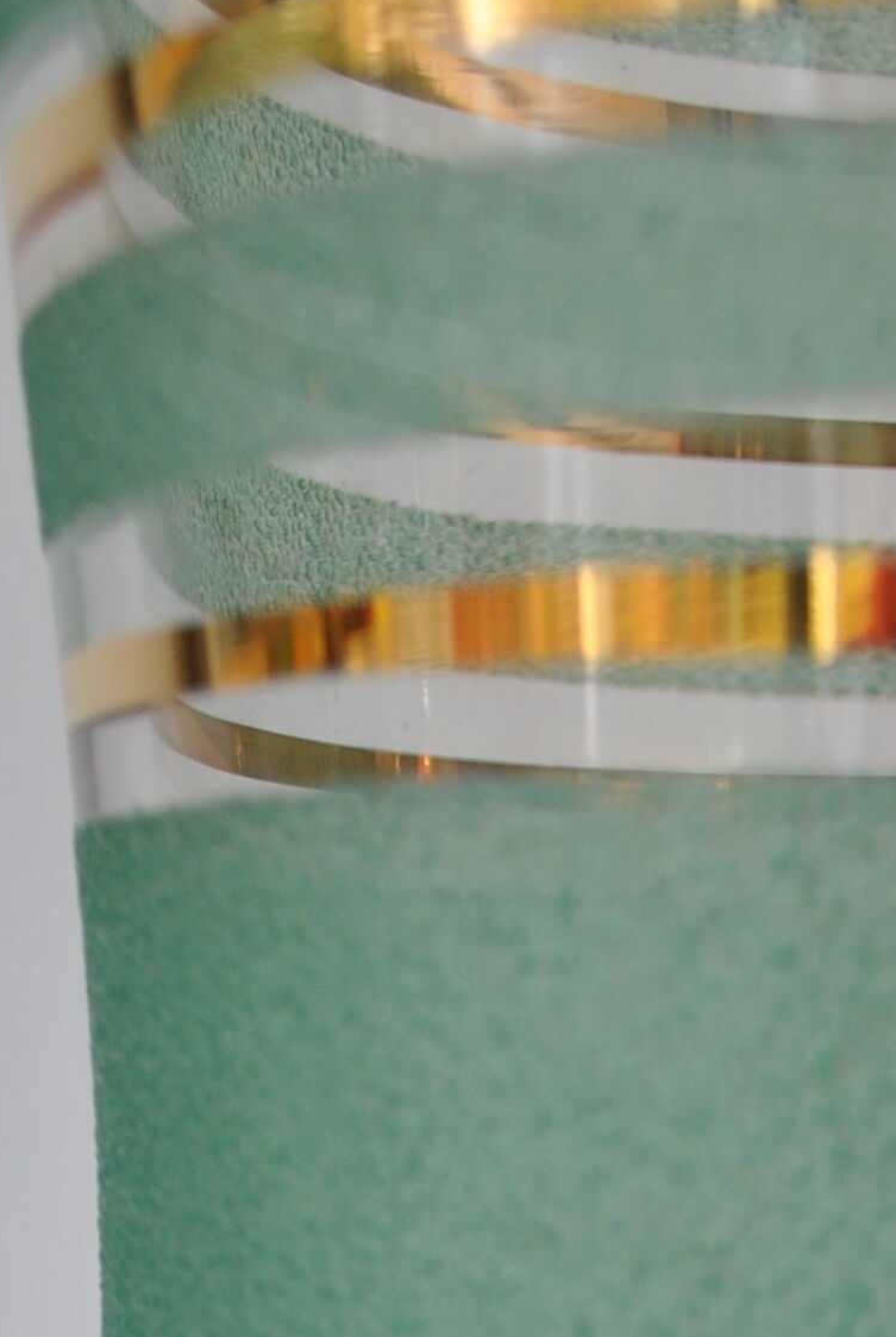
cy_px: 1935
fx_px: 3460
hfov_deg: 14.7
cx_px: 696
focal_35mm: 93
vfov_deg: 19.4
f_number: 5
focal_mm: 18
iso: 200
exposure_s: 1/100
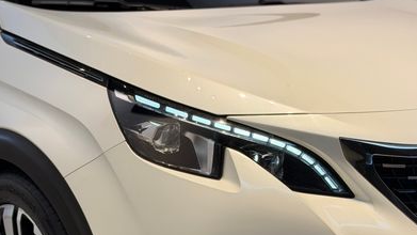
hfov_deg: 33.3
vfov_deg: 19.0
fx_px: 697
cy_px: 182
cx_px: 180
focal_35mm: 63
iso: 80
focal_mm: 6.76
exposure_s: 1/49
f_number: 1.78
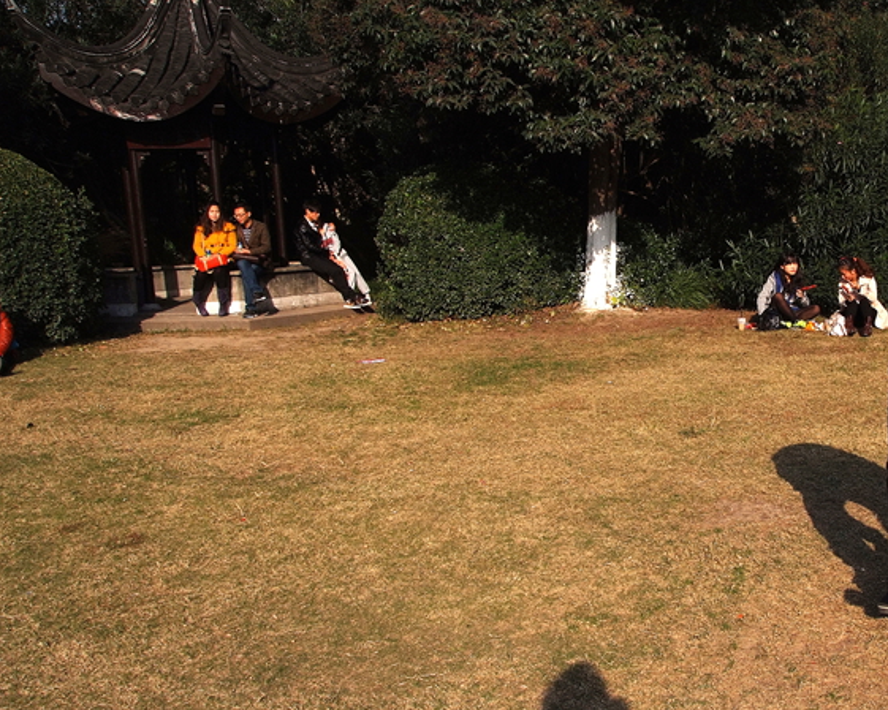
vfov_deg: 21.2
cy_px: 421
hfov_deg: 25.9
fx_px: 1893
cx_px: 708
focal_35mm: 72
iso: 200
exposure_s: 1/200
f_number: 14
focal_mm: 32
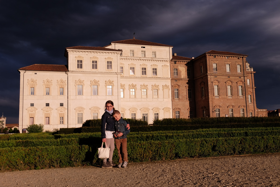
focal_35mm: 35
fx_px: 272
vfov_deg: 37.9
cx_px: 140
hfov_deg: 54.4
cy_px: 94
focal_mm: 23.3
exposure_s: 1/240
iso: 200
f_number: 10
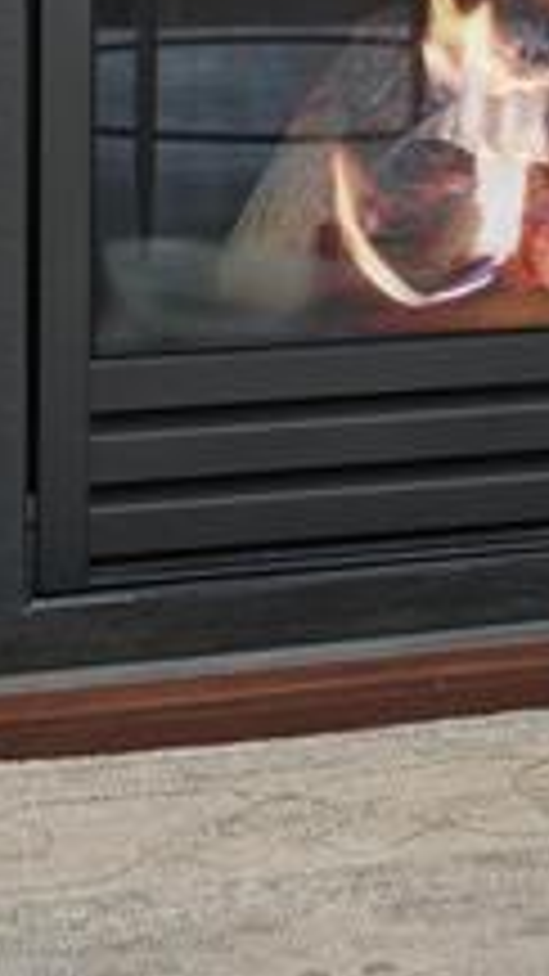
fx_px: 3702
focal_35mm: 143
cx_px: 882
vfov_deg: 14.2
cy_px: -436
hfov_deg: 8.3
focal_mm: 29
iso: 400
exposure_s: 1/4
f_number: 8
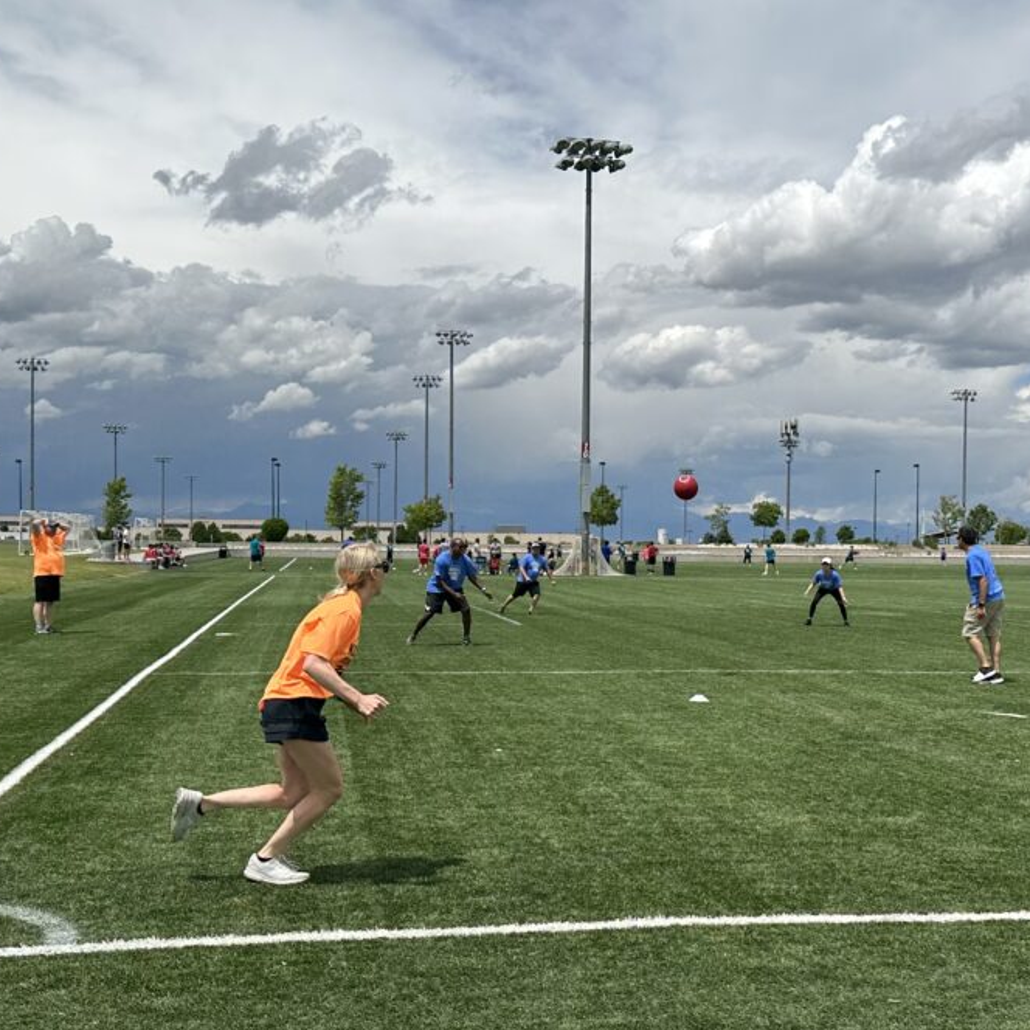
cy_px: 588
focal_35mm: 46
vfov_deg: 36.7
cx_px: 597
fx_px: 1549
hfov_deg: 36.7
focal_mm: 6.86
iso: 80
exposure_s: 1/12048
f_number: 1.78
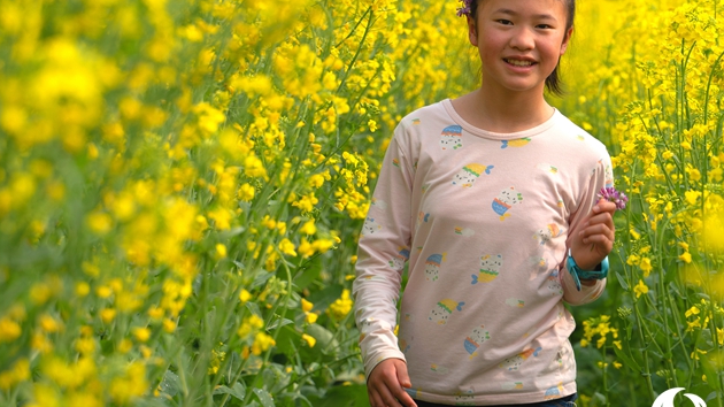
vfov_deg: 4.2
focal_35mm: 286
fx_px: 5489
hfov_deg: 7.5
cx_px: 463
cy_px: 132
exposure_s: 1/320
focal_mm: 200
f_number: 7.1
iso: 125
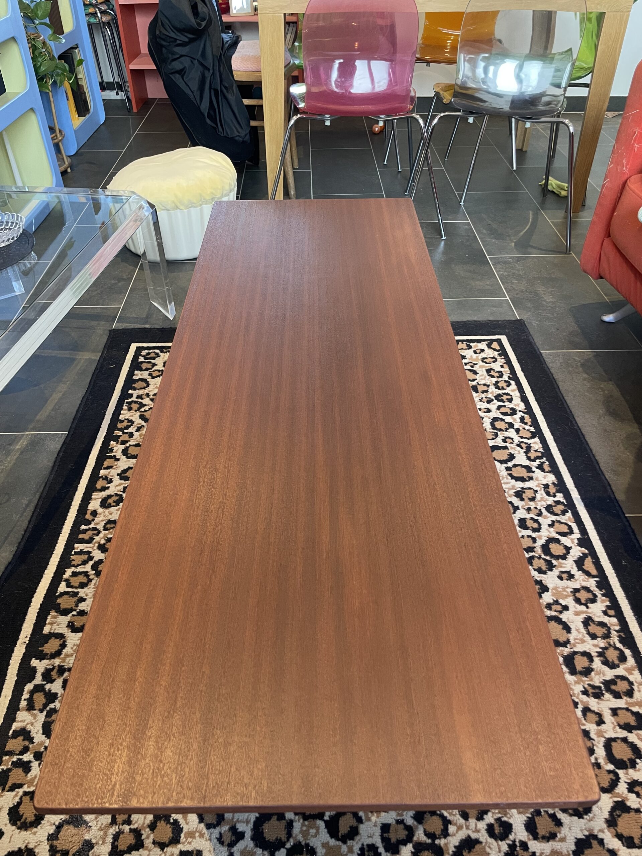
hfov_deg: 53.1
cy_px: 428
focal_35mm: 26
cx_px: 321
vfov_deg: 67.3
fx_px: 643
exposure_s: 1/60
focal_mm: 4.2
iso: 250
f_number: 1.6
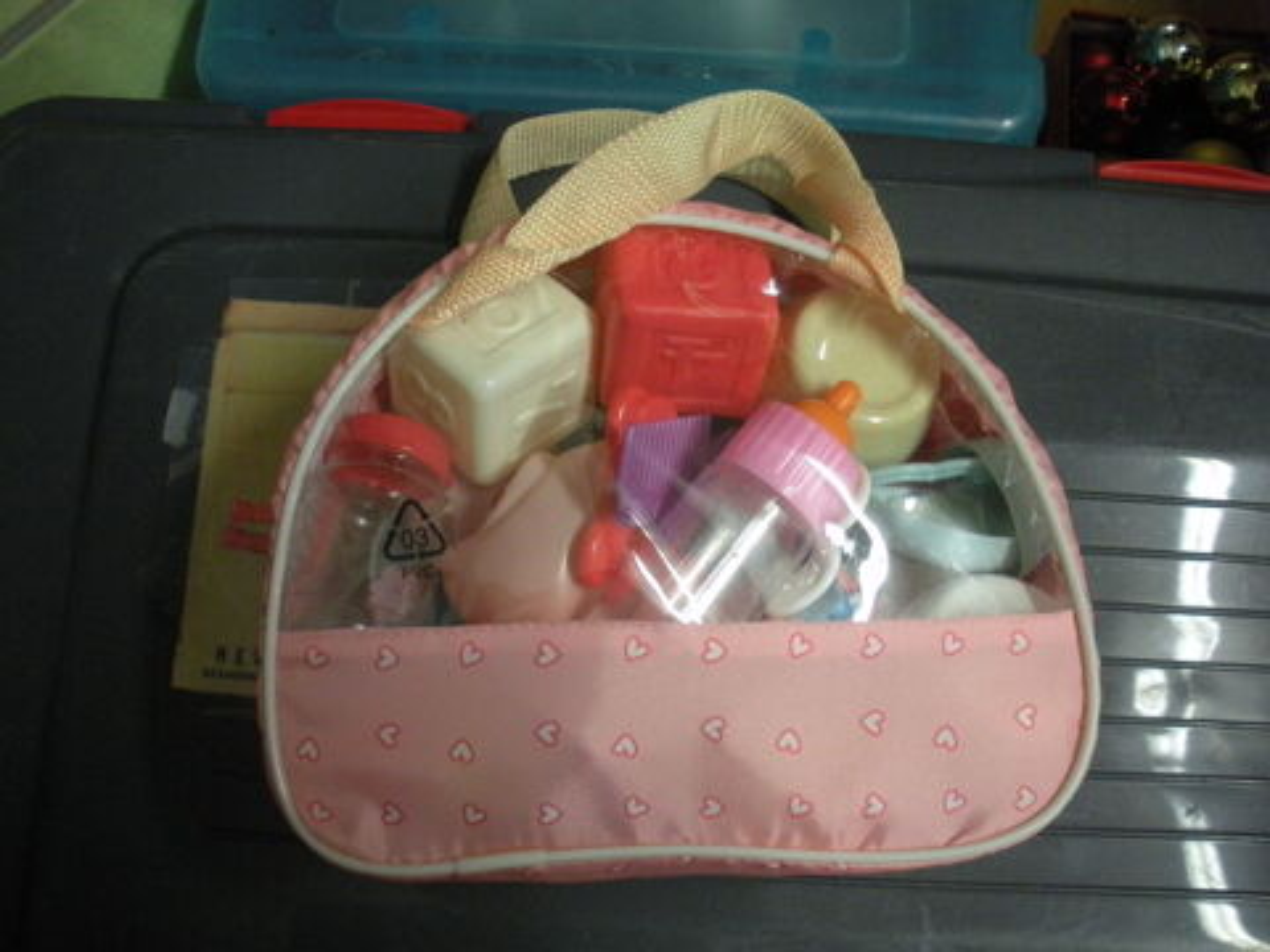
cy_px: 476
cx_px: 635
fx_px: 1284
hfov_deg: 52.6
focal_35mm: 35
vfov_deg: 40.7
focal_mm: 6.3
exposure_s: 1/30
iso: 400
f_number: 3.5
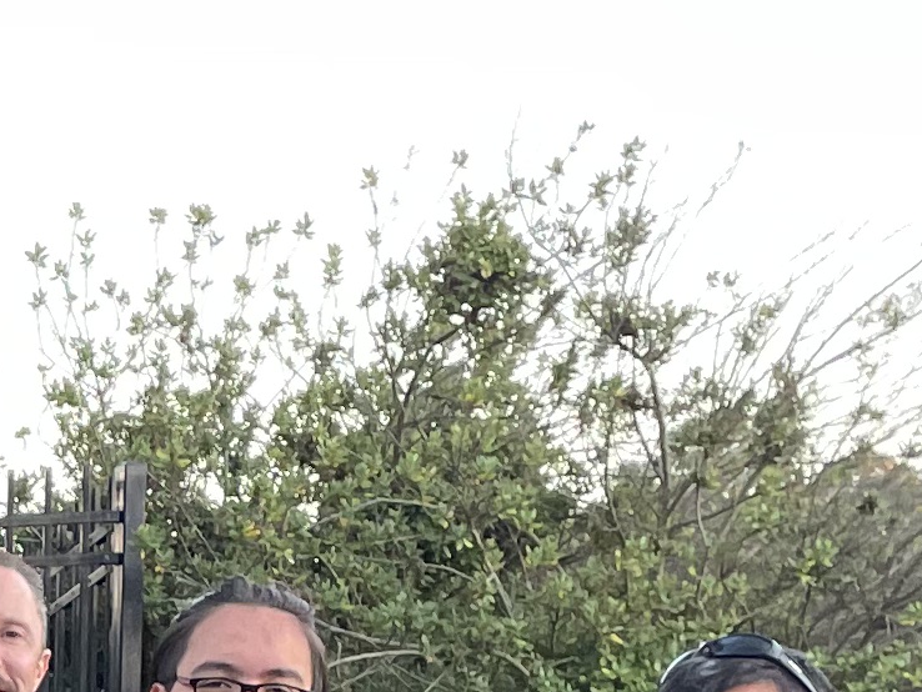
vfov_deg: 10.0
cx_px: -746
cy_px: 1122
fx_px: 3783
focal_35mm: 142
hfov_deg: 12.6
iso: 125
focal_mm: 4.2
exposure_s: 1/82
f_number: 1.6
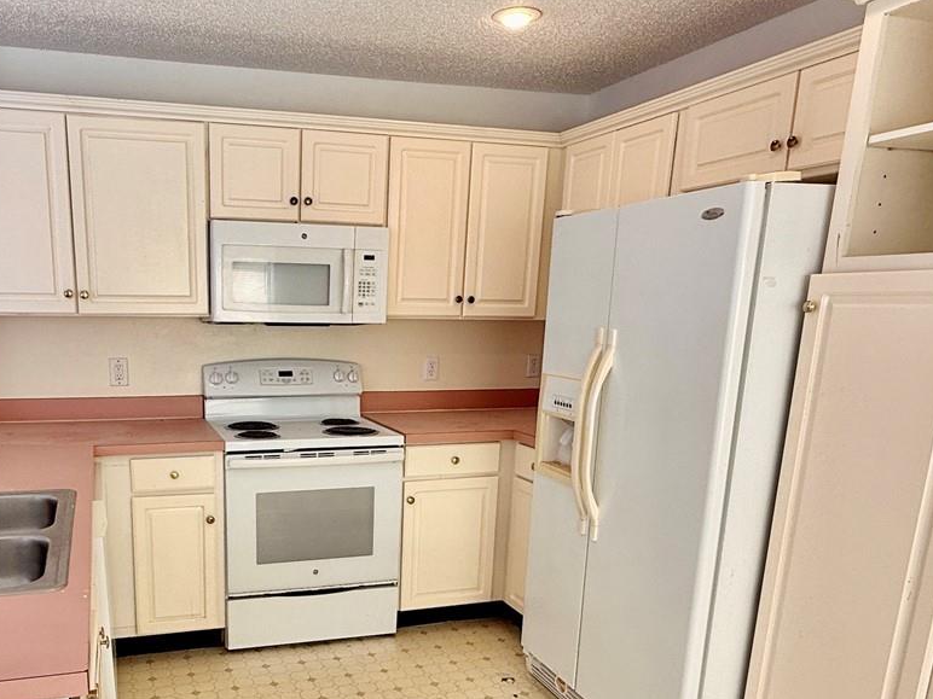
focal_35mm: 29
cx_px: 311
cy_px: 489
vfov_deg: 47.1
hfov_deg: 60.2
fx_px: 782
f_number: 2.2
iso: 40
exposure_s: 1/104
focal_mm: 2.22
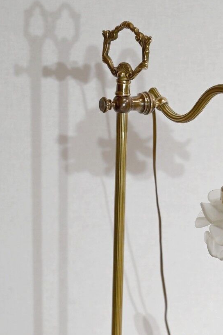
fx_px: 854
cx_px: 150
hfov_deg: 14.8
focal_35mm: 92
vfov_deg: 21.6
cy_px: 306
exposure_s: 1/125
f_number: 6.3
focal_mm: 50
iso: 1100
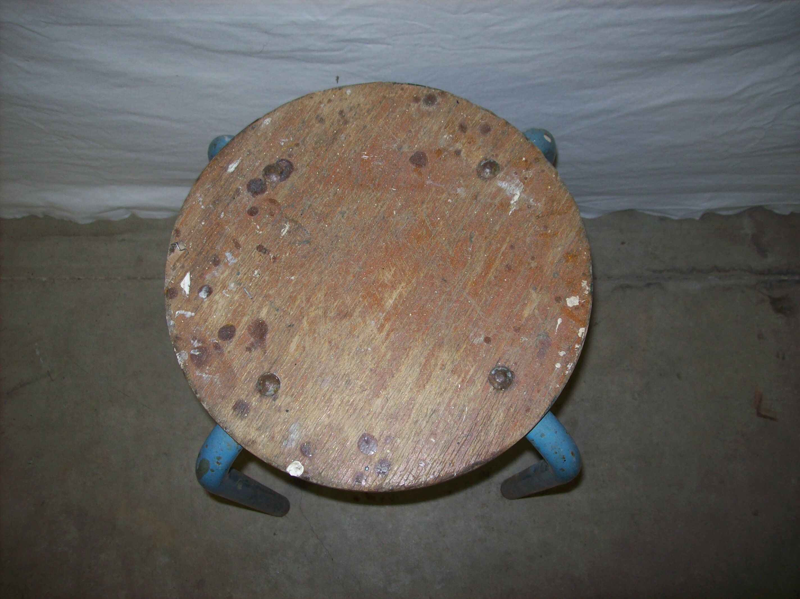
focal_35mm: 36
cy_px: 300
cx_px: 400
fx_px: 832
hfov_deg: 51.4
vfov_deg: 39.6
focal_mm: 6
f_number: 2.7
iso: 80
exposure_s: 1/64
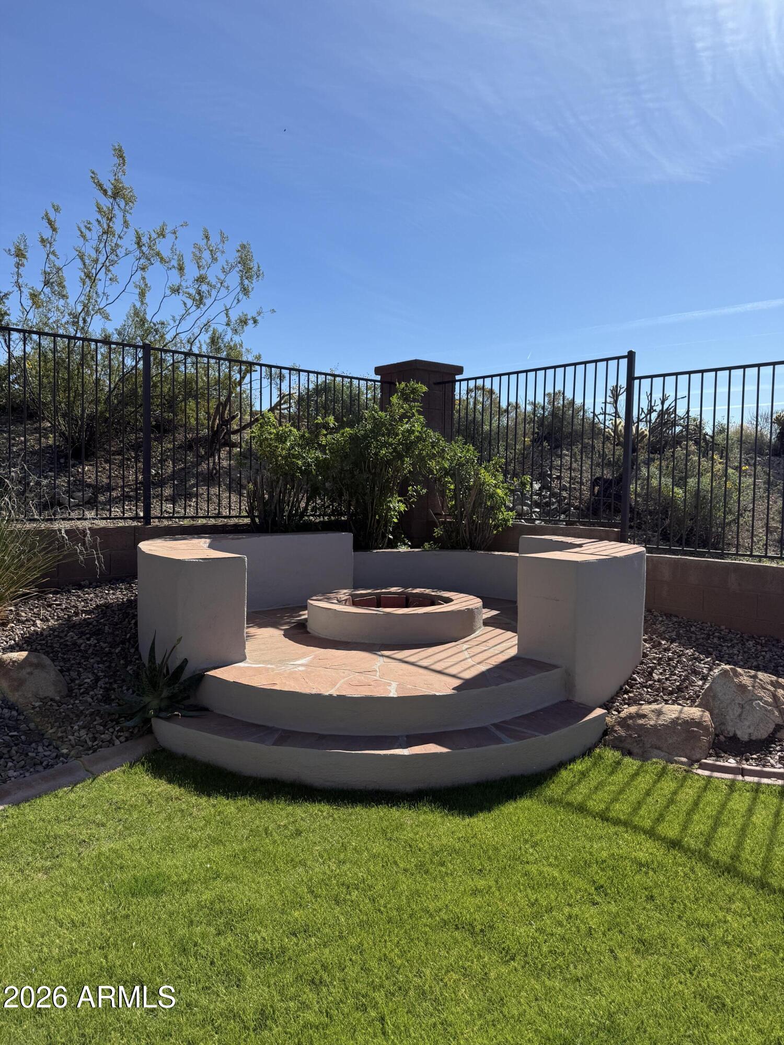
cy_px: 522
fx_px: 725
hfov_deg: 56.8
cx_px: 392
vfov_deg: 71.6
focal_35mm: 24
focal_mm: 6.76
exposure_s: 1/4975
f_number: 1.78
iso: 80
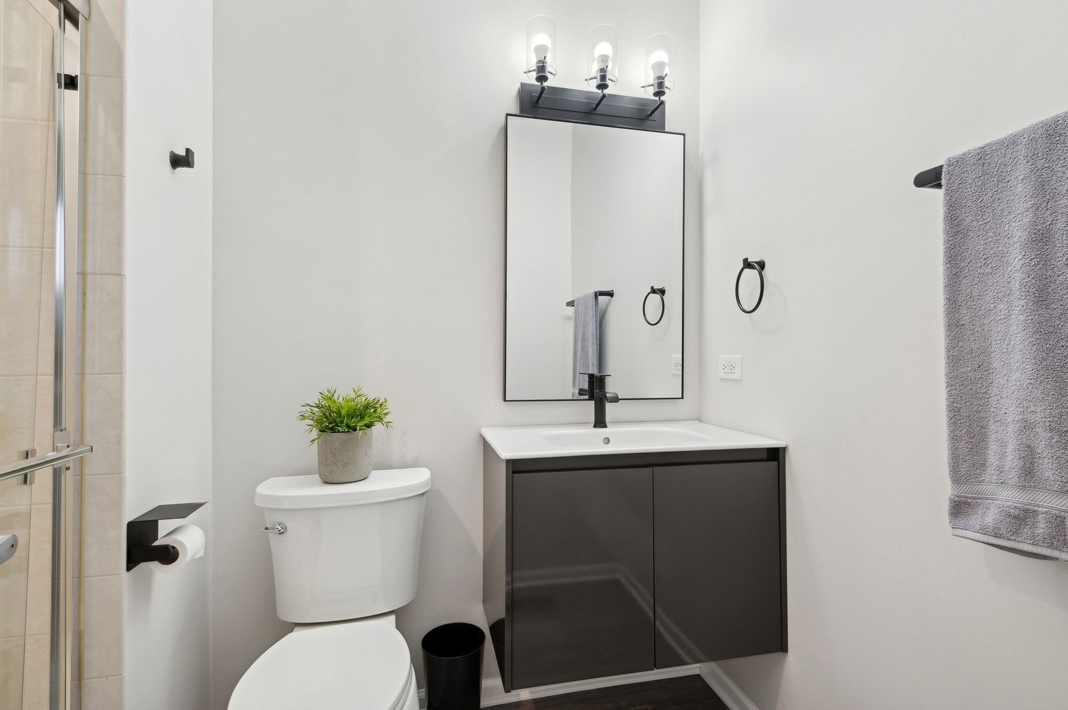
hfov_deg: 93.3
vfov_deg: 70.3
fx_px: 504
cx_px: 534
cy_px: 355
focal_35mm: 17
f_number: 9.5
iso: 200
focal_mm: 17
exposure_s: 1/8
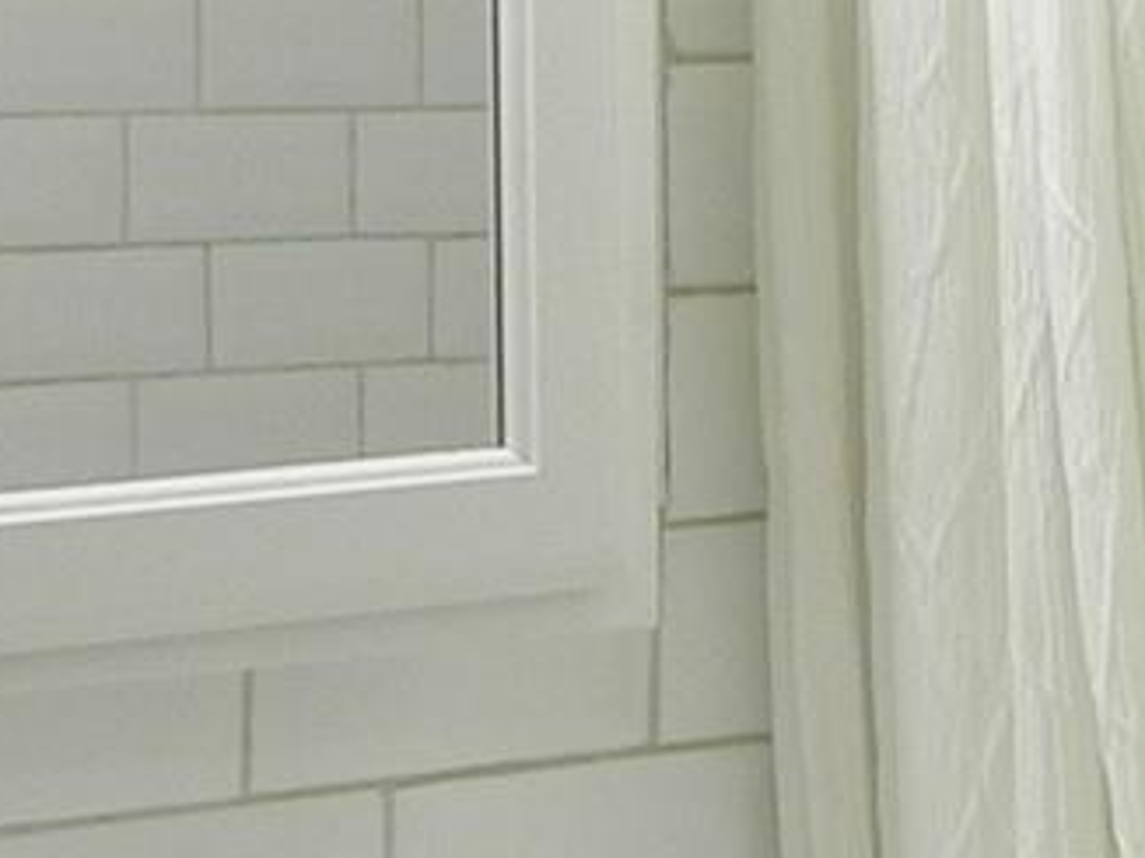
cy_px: 158
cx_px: 1264
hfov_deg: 11.9
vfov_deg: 9.1
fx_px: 5390
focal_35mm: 163
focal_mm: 4.6
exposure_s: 1/47.4
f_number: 2.8
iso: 160
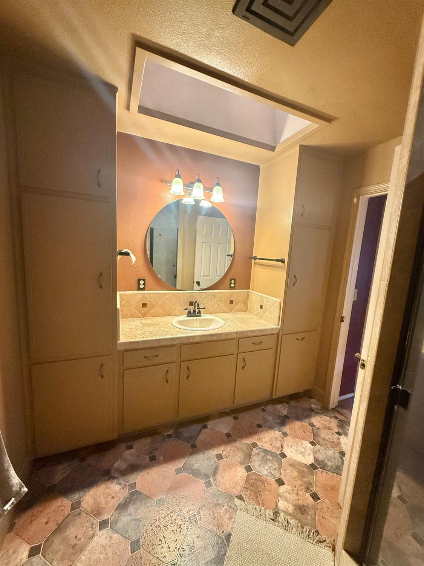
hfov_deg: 85.7
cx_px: 212
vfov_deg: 102.1
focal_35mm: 14
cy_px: 283
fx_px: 229
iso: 500
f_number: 2.2
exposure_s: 1/60
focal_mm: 2.22
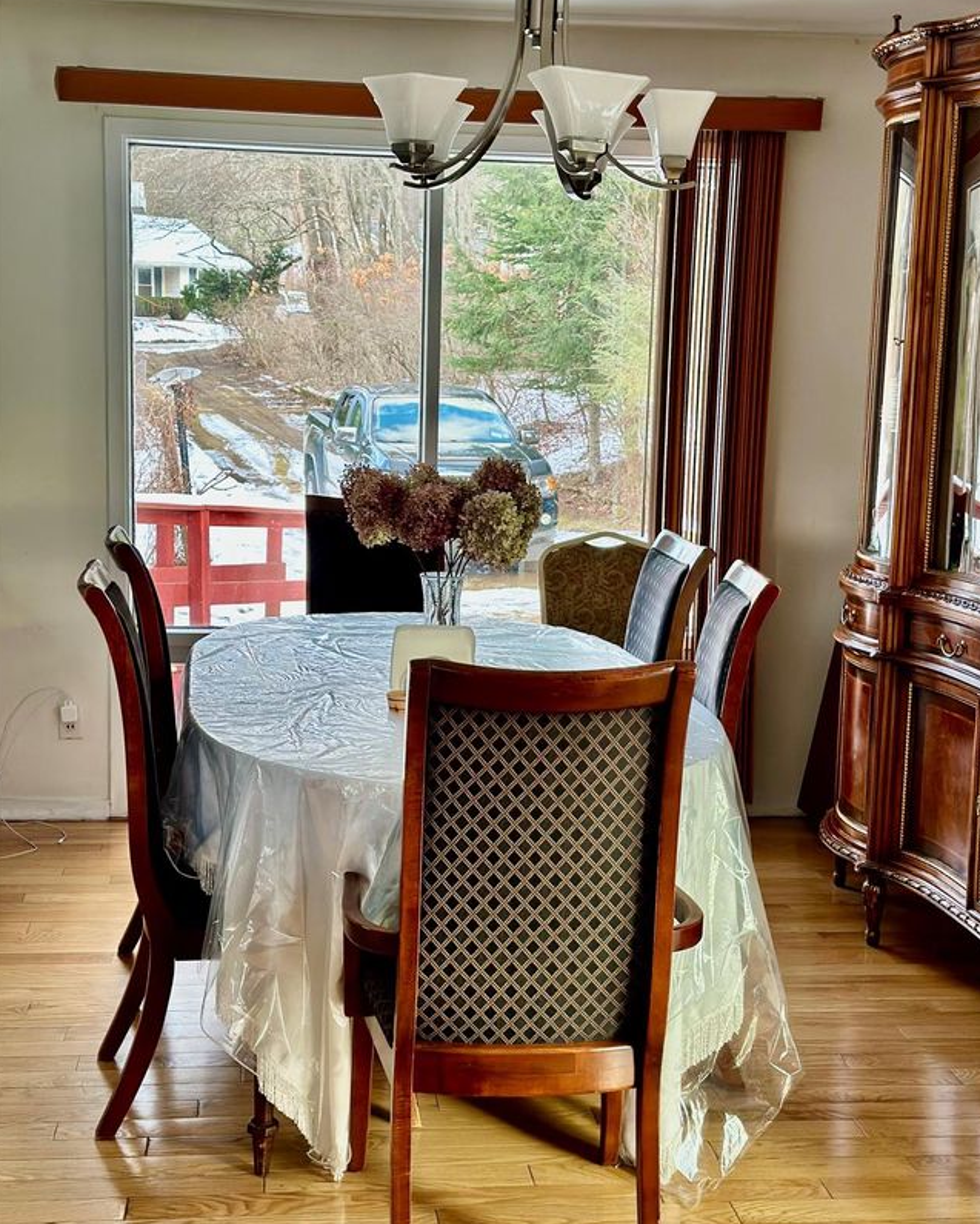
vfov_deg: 36.6
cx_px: 491
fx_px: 1849
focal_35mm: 51
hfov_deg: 29.7
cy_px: 625
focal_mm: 6.86
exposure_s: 1/125
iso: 100
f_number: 1.78
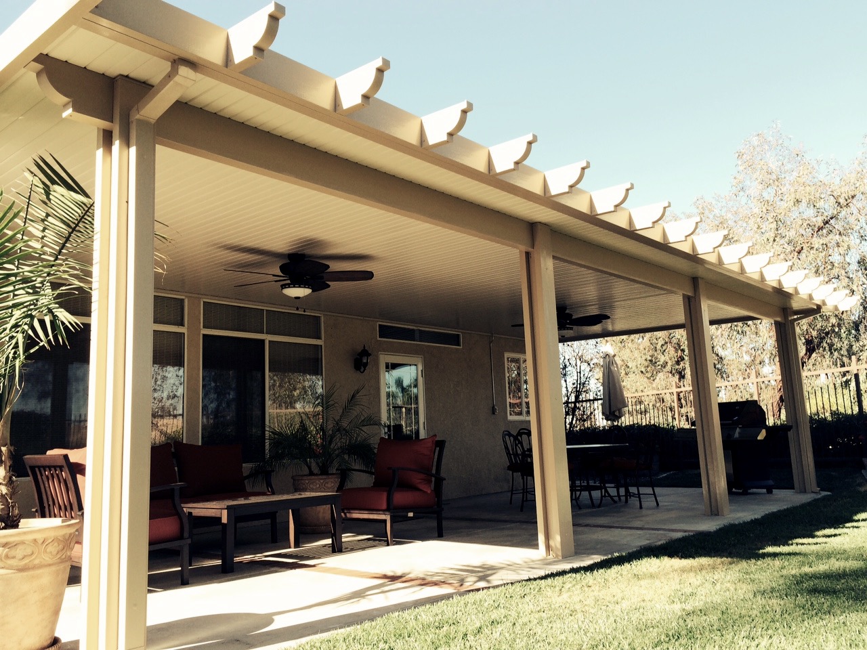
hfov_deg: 60.0
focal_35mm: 30
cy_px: 325
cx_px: 434
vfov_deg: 46.8
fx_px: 751
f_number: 2.2
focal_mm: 4.12
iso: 32
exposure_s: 1/540
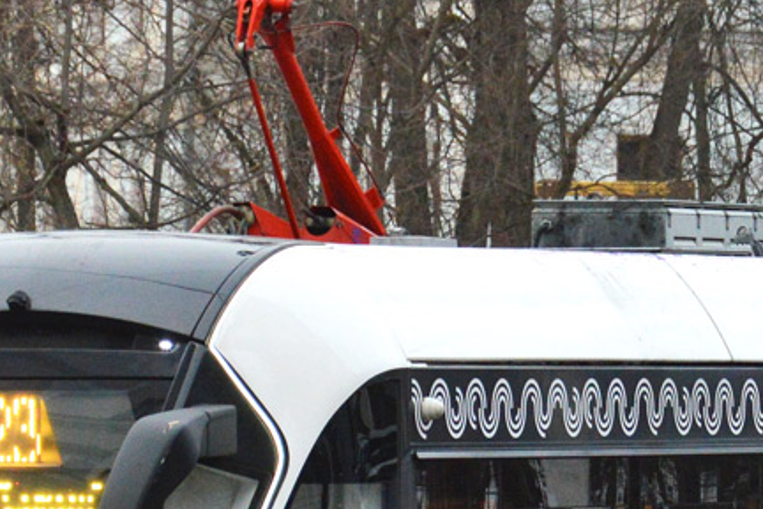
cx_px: 532
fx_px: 9383
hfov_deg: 4.7
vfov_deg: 3.1
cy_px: 378
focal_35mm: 443
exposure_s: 1/250
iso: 800
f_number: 5.6
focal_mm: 85
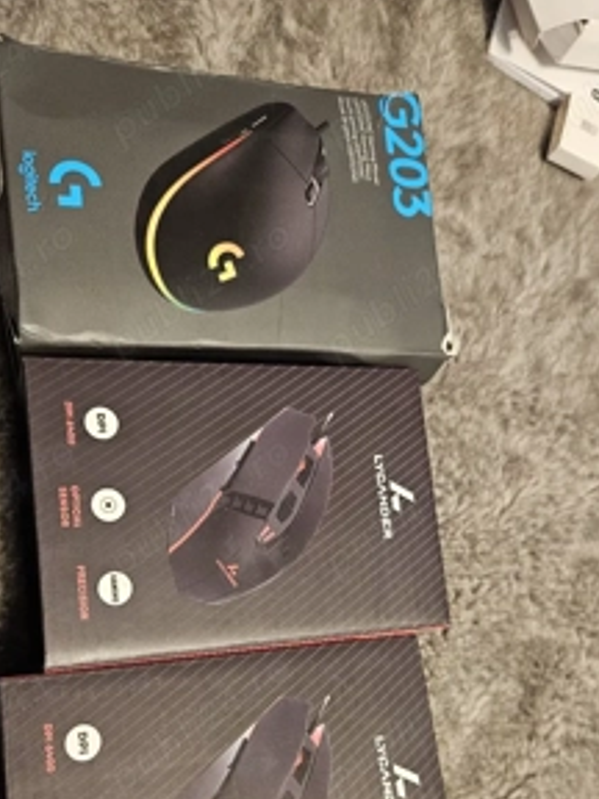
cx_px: 255
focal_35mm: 32
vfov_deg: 55.5
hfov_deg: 44.0
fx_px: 738
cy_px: 541
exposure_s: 1/33.4
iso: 640
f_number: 1.8
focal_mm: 5.4
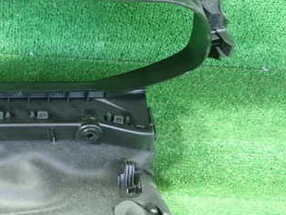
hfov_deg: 31.3
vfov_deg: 25.2
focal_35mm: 58
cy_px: 82
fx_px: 480
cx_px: 17
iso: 800
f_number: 2.3
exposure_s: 1/60
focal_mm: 5.5
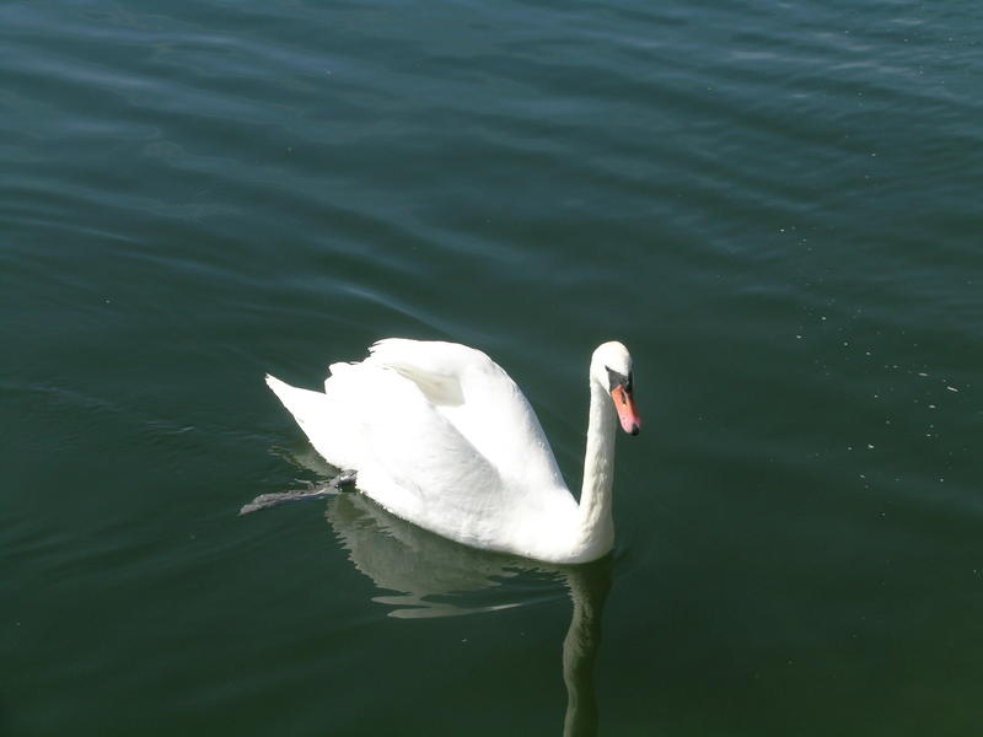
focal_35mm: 75
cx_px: 492
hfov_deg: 26.0
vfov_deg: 19.6
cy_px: 368
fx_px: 2130
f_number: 8
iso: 50
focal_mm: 15.6
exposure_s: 1/163
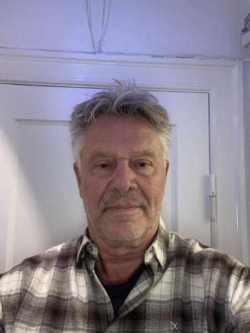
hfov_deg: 46.8
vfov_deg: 60.0
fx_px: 289
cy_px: 166
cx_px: 125
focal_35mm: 30
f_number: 2.2
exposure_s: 1/25
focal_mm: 2.71
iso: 400
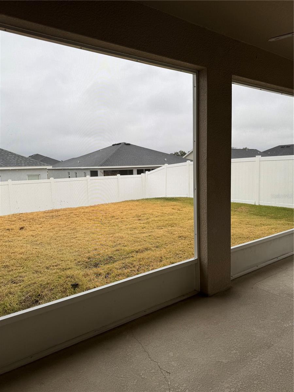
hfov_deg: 56.8
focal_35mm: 24
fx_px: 272
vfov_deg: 71.6
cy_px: 196
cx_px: 147
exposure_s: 1/428
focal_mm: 6.76
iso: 80
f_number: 1.78
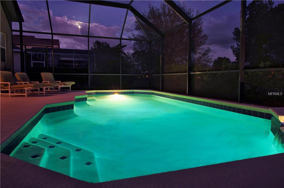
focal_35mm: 22
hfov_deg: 78.7
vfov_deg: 57.1
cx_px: 142
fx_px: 173
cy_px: 94
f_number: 5.6
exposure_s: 4
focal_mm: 15
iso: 100
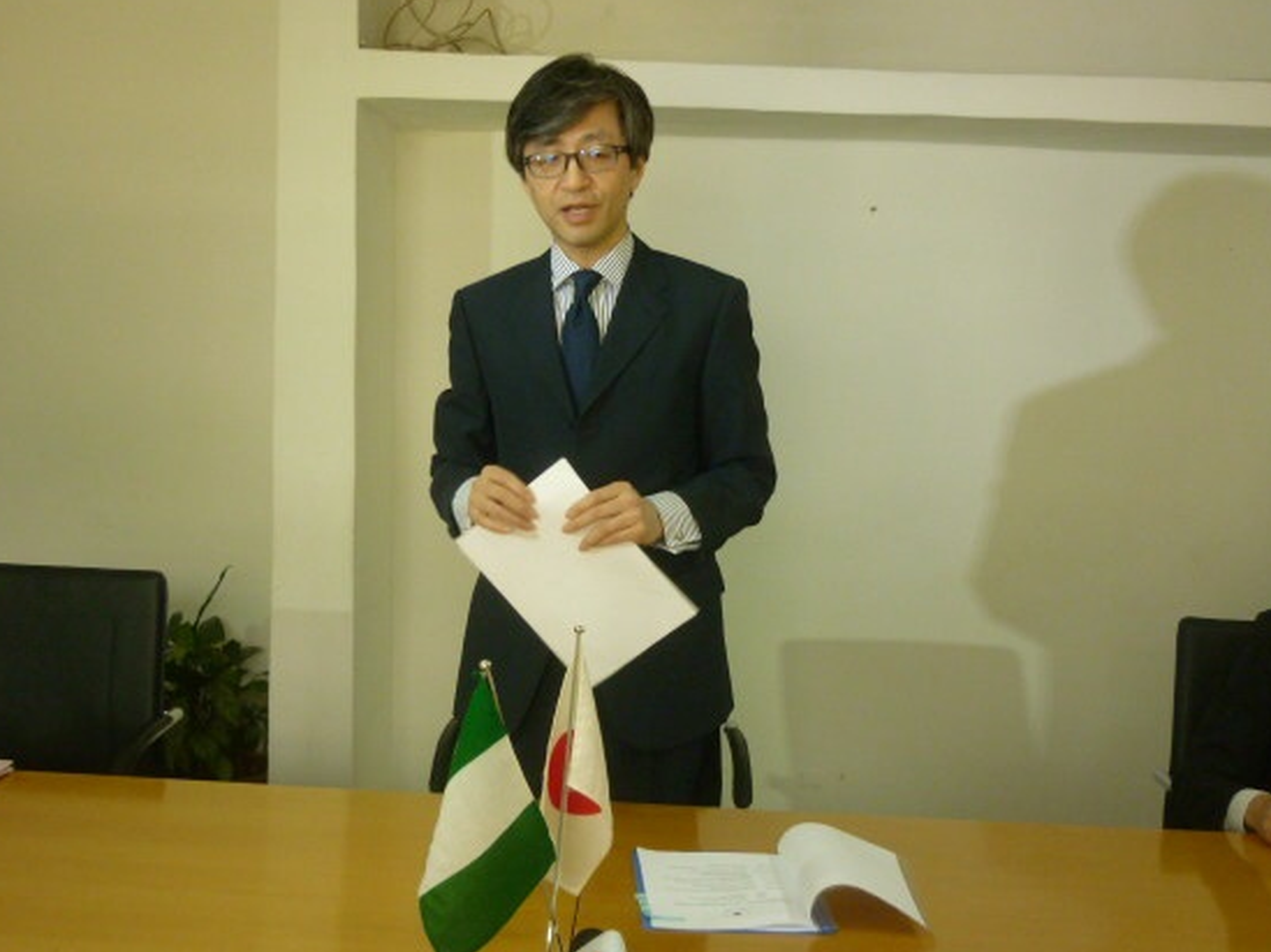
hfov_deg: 44.8
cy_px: 489
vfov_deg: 34.3
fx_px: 1541
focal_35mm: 42
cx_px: 600
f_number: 2.8
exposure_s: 1/30
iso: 320
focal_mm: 5.5
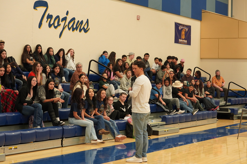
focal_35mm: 83
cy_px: 82
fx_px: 570
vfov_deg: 16.5
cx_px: 124
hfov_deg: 24.5
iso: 1600
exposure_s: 1/160
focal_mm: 83
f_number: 4
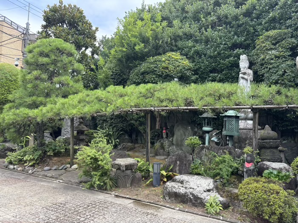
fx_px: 224
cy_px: 112
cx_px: 149
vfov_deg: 53.1
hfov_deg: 67.3
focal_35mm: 26
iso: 50
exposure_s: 1/565
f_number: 1.6
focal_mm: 5.96
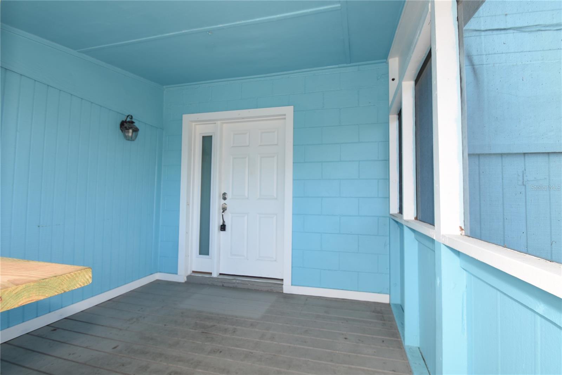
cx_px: 281
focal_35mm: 16
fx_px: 258
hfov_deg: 95.0
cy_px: 188
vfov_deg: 72.0
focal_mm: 11
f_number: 4.5
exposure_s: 1/80
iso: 100
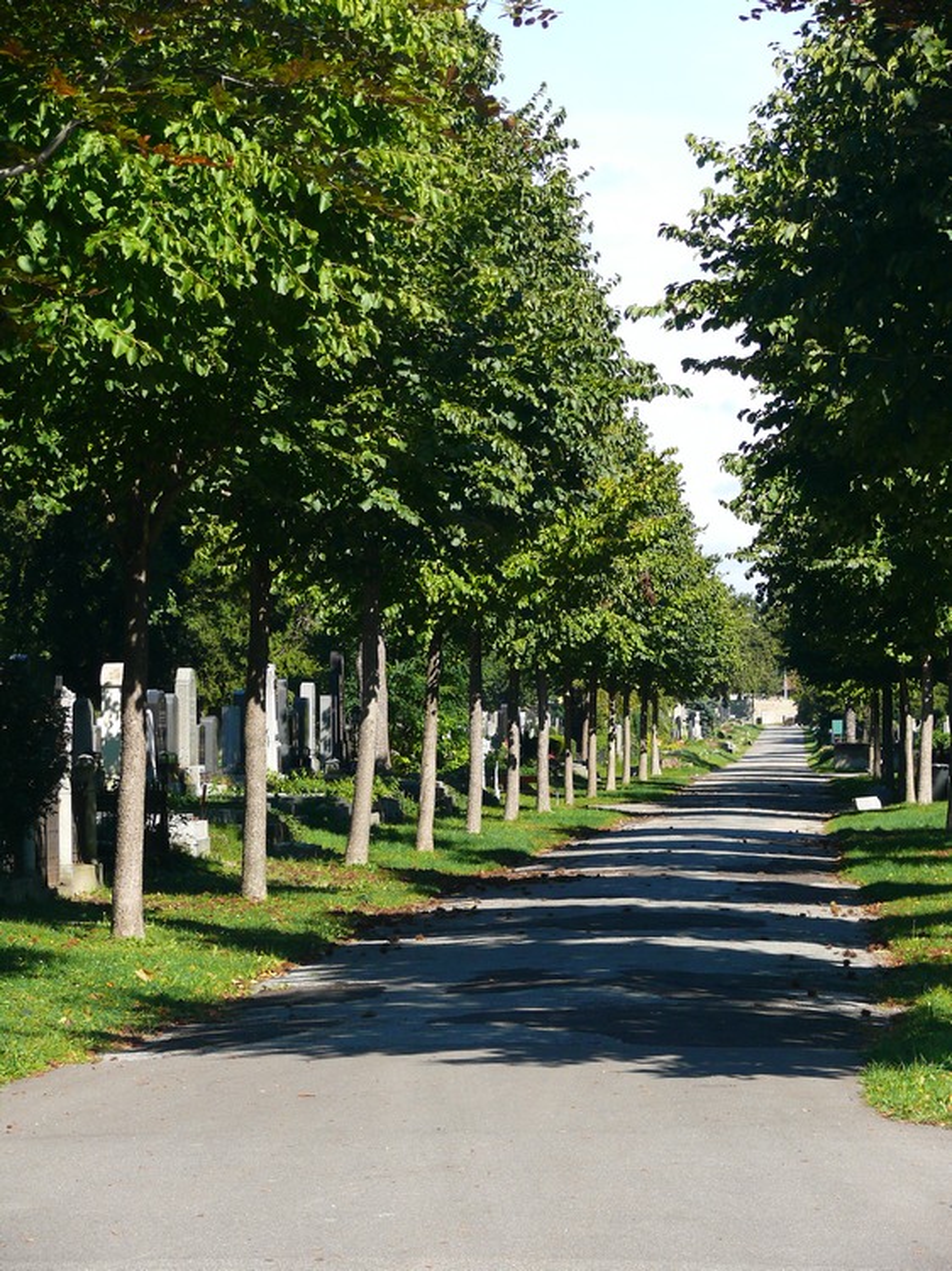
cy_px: 636
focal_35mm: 116
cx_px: 476
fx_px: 4256
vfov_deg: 17.0
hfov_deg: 12.8
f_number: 4
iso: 100
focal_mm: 24.5
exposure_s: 1/200
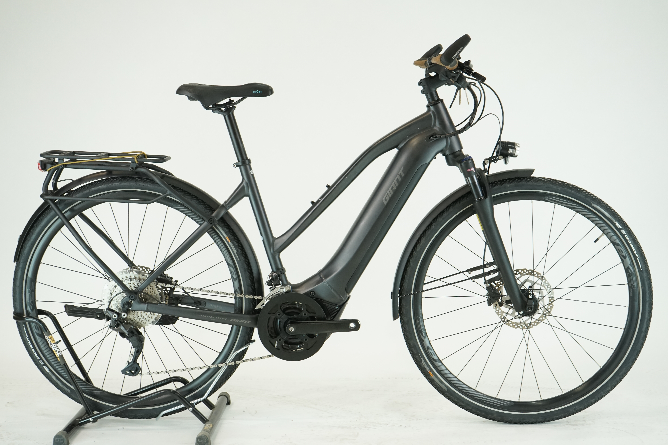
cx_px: 334
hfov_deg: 35.6
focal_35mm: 56
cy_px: 222
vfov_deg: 24.2
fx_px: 1039
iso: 1600
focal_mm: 56
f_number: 6.3
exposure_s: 1/200
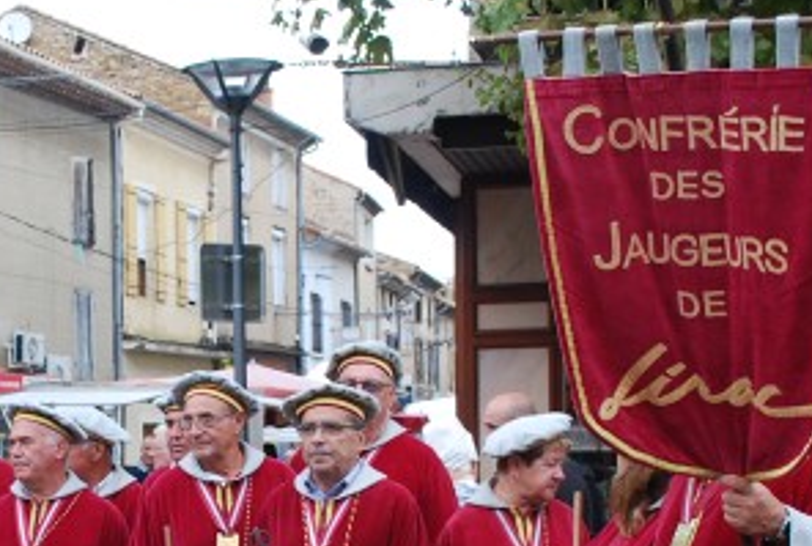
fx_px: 1832
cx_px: 145
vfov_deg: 16.7
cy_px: 482
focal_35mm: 81
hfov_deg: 24.5
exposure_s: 1/100
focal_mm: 20
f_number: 5
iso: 200
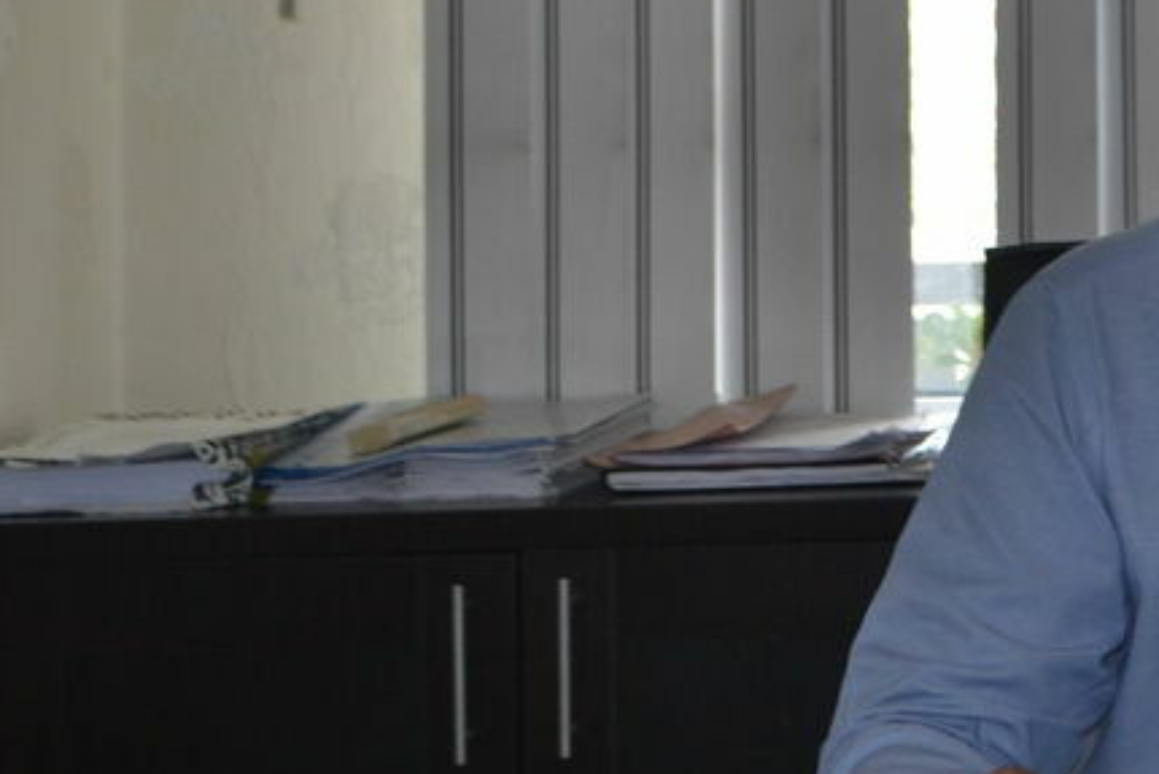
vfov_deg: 10.8
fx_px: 4025
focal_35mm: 125
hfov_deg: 15.5
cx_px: 1569
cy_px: -131
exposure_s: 1/125
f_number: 4.5
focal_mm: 28
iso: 400
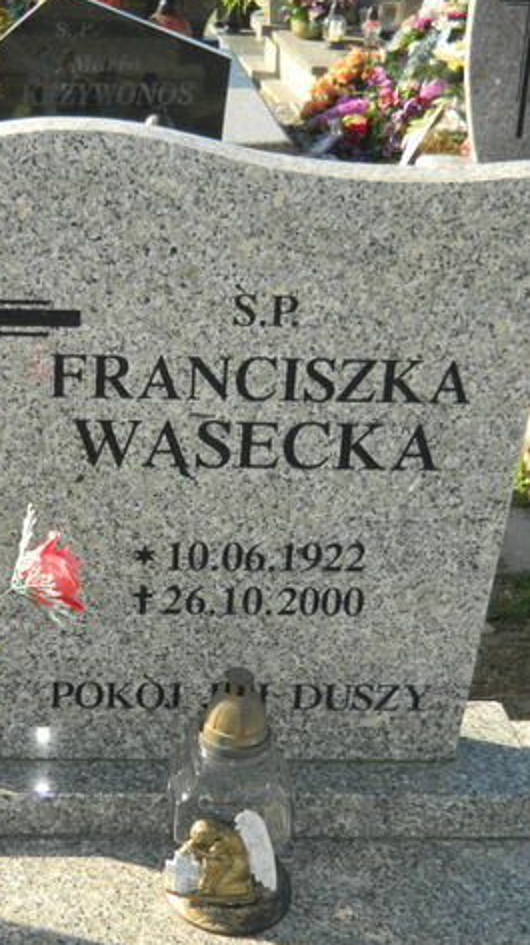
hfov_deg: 17.6
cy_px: 470
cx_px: 104
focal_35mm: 68
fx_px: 1701
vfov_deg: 31.0
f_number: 4.1
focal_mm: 8.3
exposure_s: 1/270
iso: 80
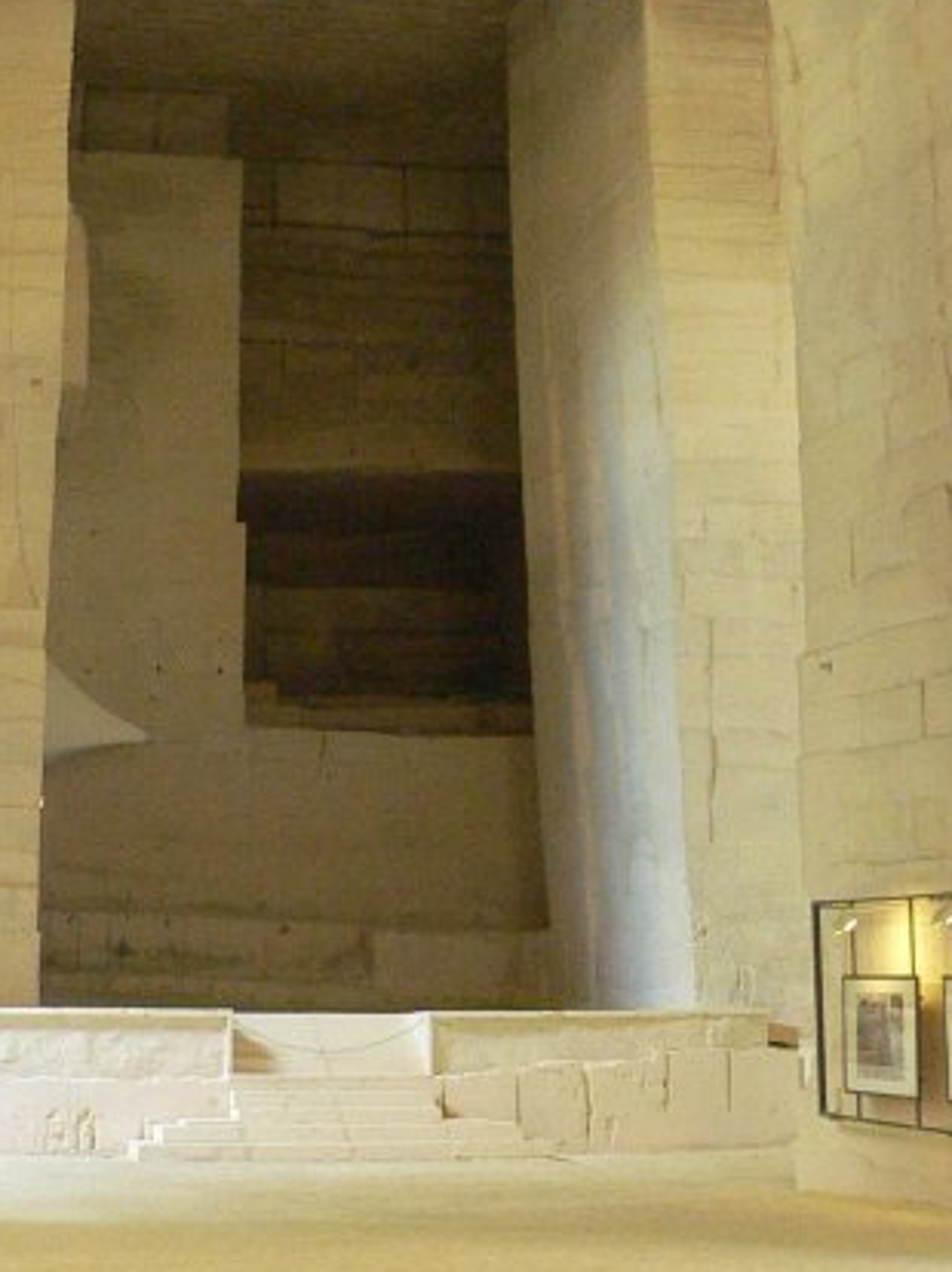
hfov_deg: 22.6
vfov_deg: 29.5
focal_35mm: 65
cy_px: 367
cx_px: 537
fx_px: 2386
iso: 400
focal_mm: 6
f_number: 2.8
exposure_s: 1/8
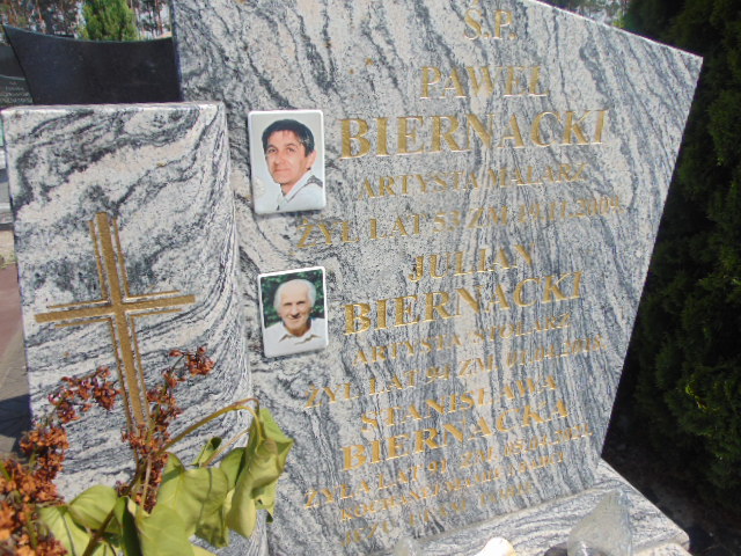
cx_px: 370
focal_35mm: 25
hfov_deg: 69.4
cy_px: 278
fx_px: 535
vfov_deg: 54.9
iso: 80
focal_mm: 4.5
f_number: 7.7
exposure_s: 1/320
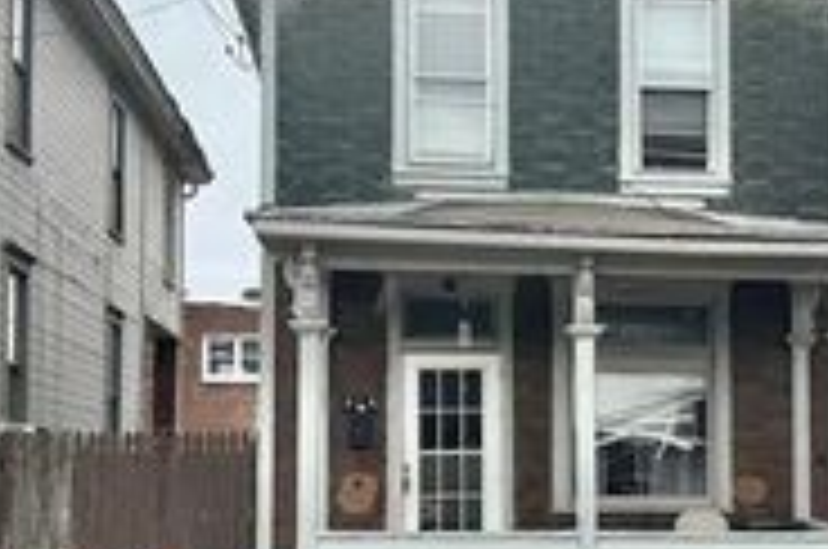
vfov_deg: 19.9
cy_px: 380
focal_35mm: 68
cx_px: 639
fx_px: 1561
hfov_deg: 29.2
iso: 80
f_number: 1.78
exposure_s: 1/587
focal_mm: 6.86
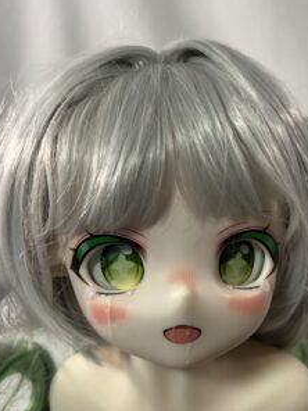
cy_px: 226
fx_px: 451
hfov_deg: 37.6
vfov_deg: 48.9
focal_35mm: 38
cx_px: 187
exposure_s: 1/121
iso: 125
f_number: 1.5
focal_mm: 5.7
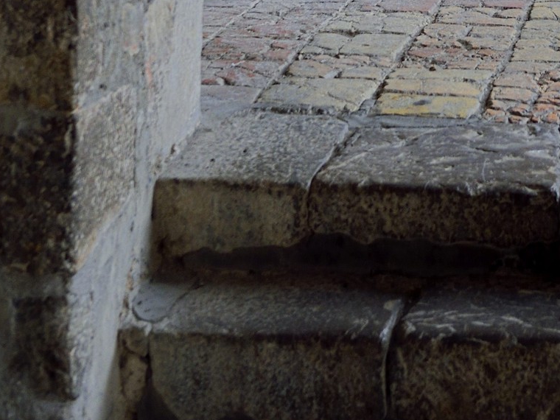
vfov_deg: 9.1
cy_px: -441
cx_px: 514
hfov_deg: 12.9
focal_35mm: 152
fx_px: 2459
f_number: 5.6
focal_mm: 50
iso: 800
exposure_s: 1/60
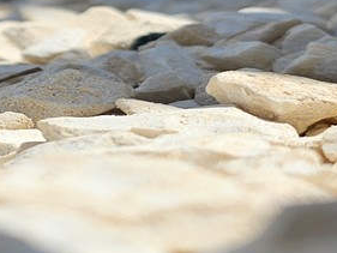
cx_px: -195
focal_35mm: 118
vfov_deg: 12.5
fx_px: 1149
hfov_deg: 15.2
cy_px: 44
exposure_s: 1/1361
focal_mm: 6.3
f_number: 1.7
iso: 10
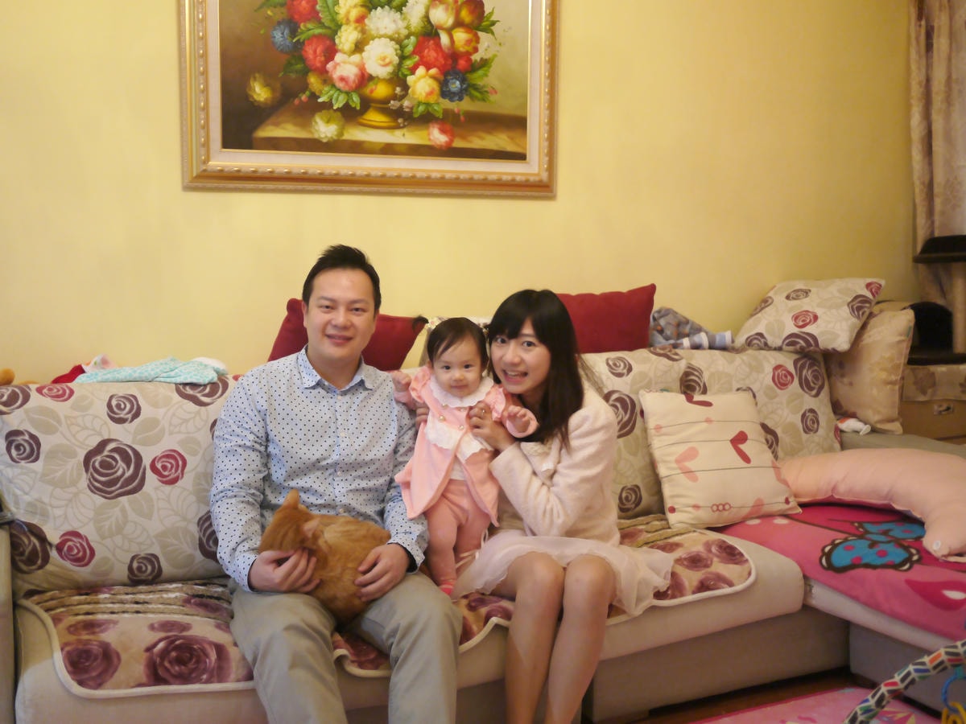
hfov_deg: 46.8
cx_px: 483
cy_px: 362
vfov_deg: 36.0
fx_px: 1116
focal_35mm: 40
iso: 500
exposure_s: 1/60
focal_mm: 20
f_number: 1.7
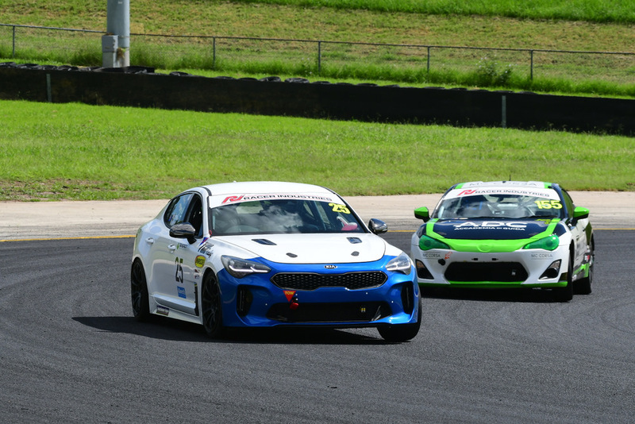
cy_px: 212
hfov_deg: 6.9
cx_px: 318
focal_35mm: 300
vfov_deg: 4.6
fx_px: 5293
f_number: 11
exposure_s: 1/640
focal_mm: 200
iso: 400
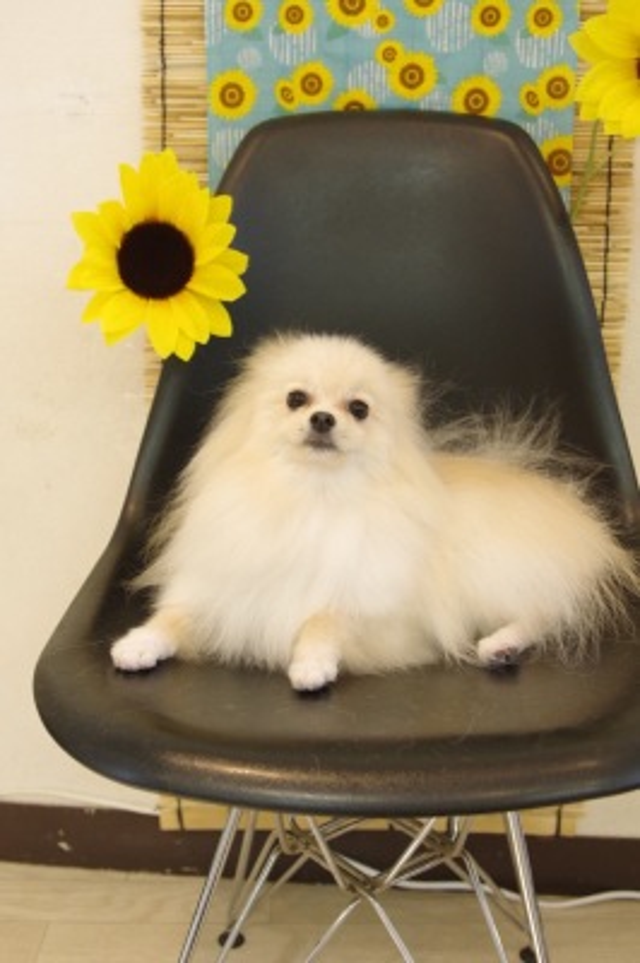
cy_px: 482
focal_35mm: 42
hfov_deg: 31.8
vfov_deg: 46.4
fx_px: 1122
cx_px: 320
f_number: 3.5
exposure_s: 1/125
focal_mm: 28
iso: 1600
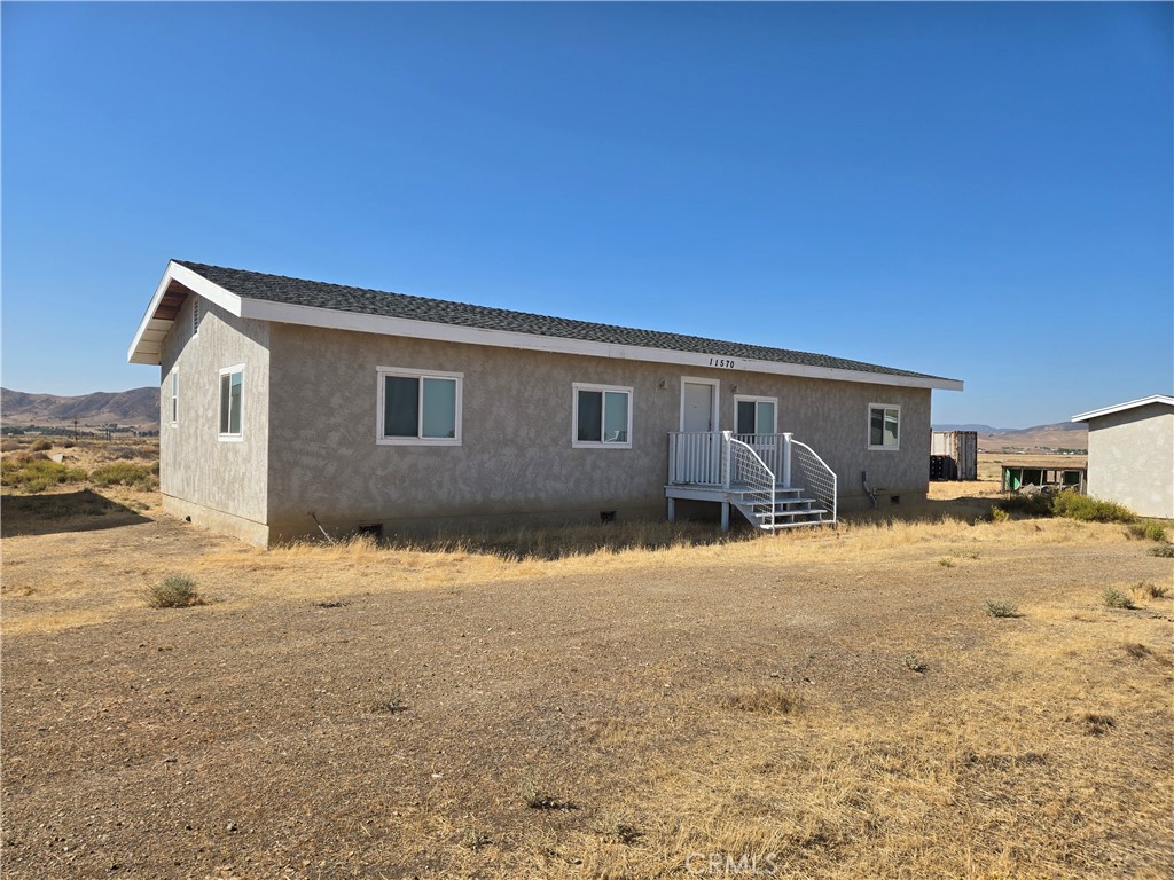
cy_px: 440
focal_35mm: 23
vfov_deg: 58.9
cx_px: 587
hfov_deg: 73.9
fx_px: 780
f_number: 1.8
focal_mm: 5.4
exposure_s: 1/2359
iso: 25
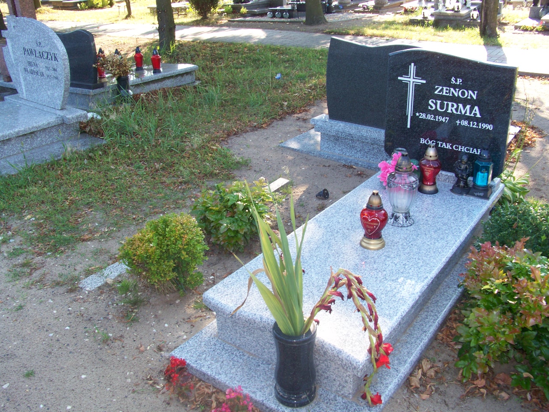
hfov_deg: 55.4
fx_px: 523
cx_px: 274
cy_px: 206
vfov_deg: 42.9
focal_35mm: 33
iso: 64
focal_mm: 5.85
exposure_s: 1/30
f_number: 5.6
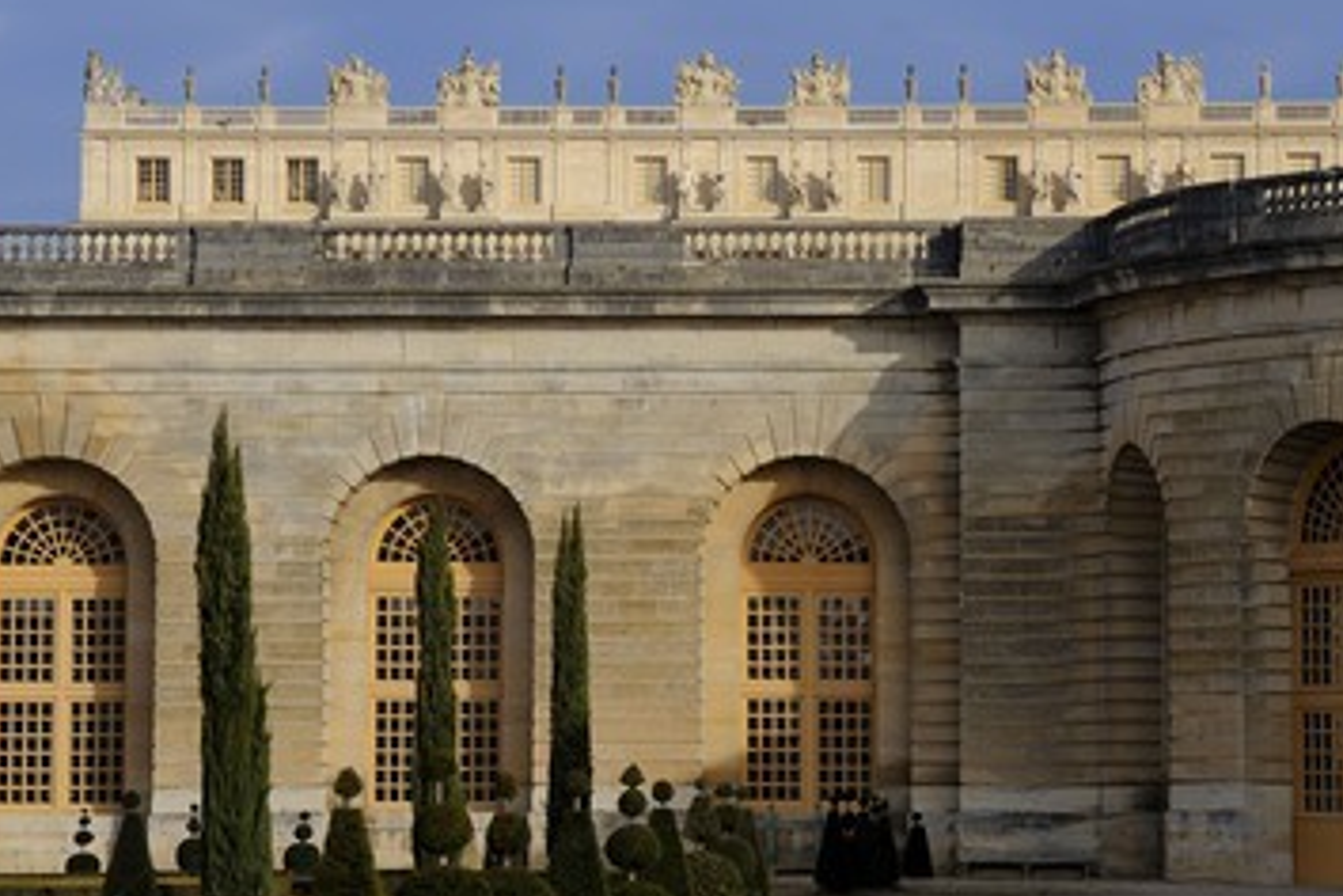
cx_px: 694
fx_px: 6864
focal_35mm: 184
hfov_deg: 11.2
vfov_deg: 7.5
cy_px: 425
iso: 200
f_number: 8
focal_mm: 155
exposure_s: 1/400
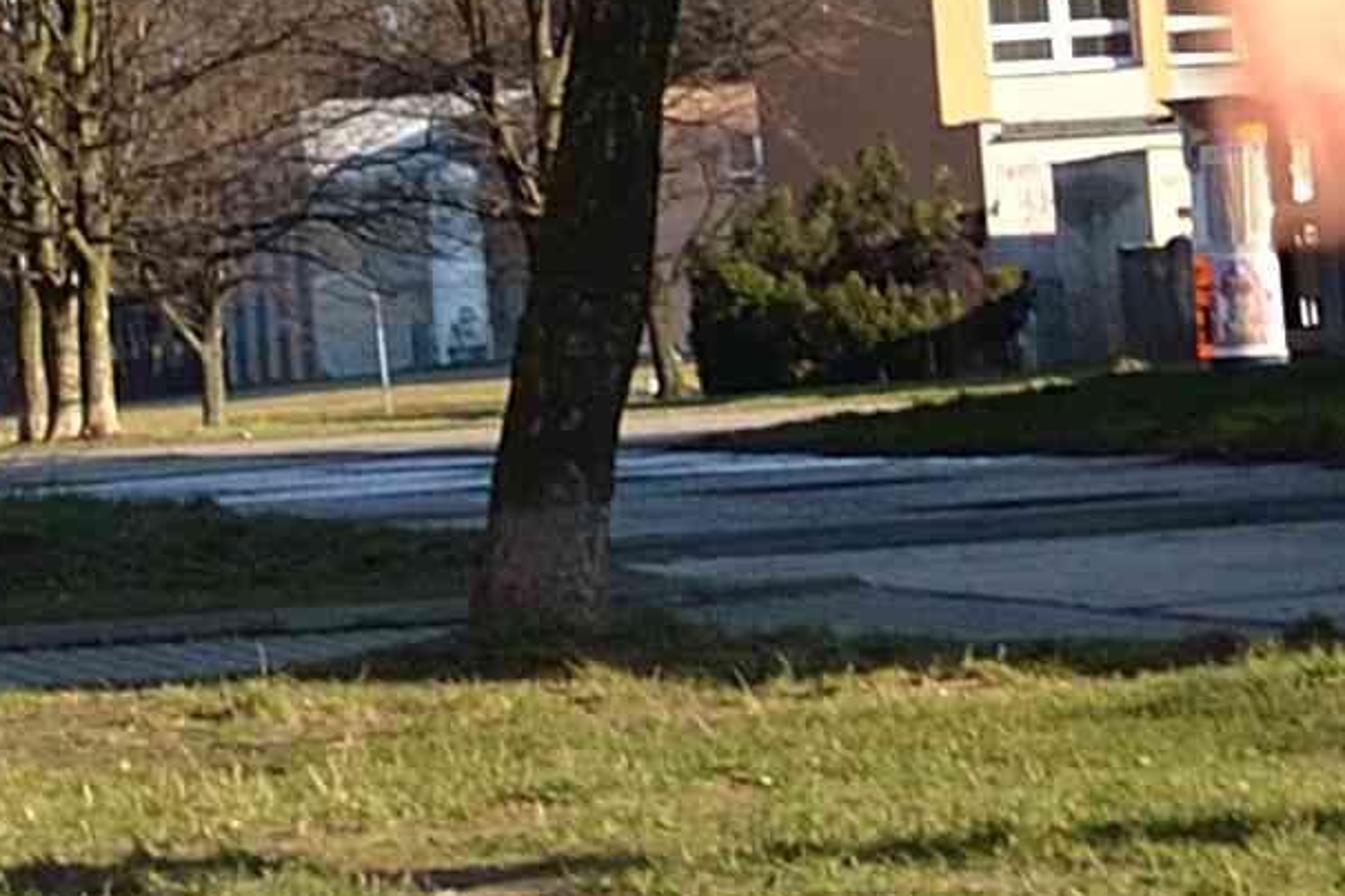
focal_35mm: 228
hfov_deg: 8.9
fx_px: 8518
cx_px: -171
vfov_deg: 5.9
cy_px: -705
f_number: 6.3
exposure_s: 1/100
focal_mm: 20
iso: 200
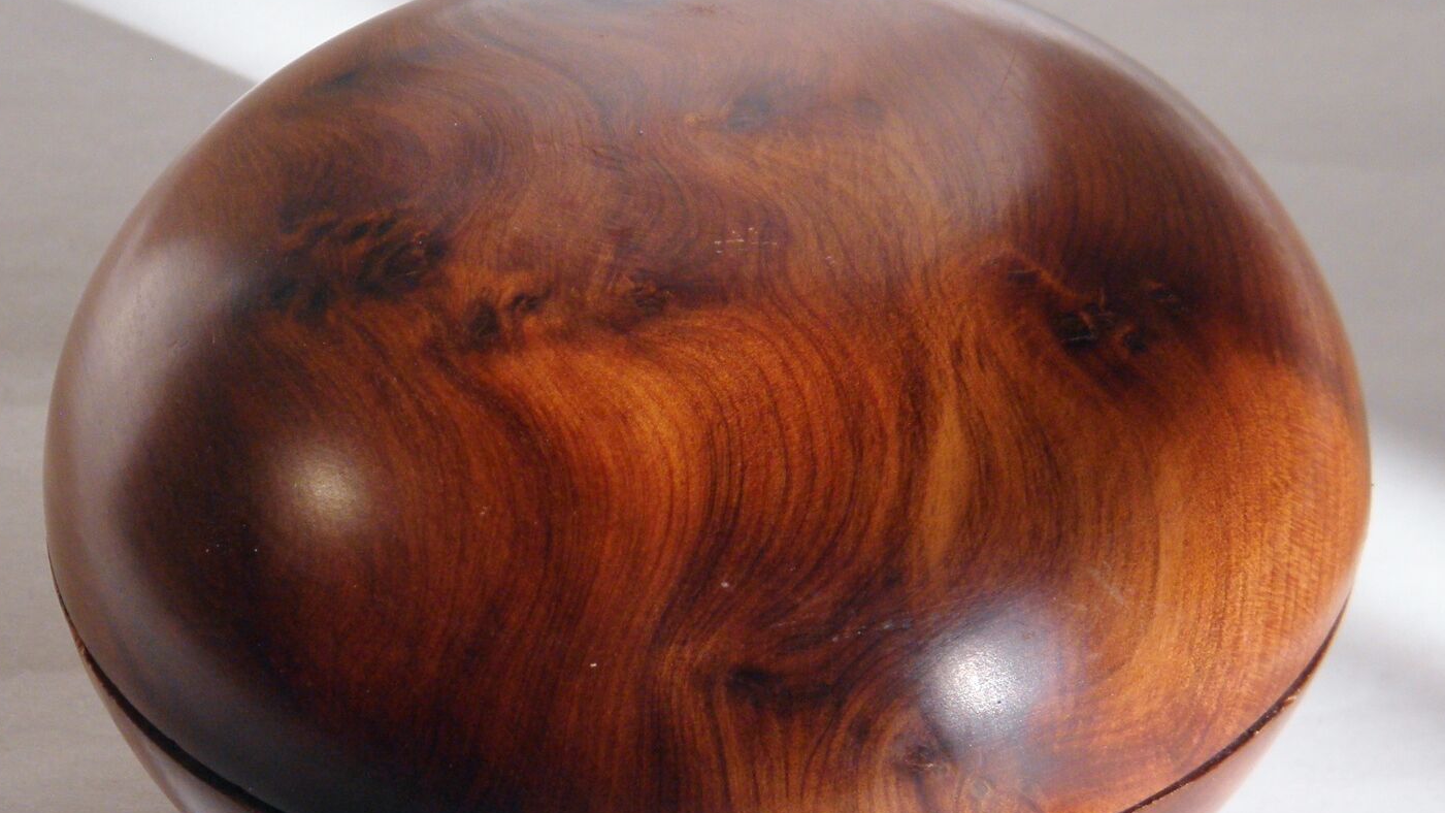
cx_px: 777
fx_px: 8084
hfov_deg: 10.2
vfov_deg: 5.7
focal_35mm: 211
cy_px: 679
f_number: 4.7
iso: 100
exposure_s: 1/125
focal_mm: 19
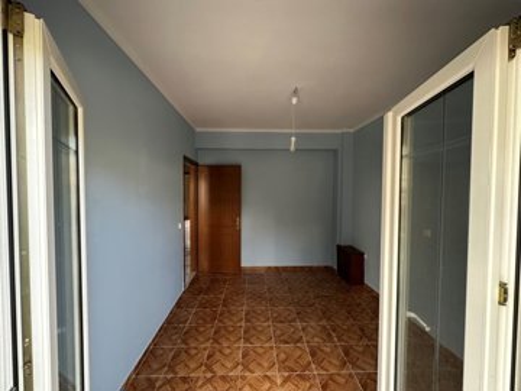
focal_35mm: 14
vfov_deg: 85.7
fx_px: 211
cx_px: 260
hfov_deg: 102.1
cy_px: 196
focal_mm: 2.22
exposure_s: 1/99
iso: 125
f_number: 2.2
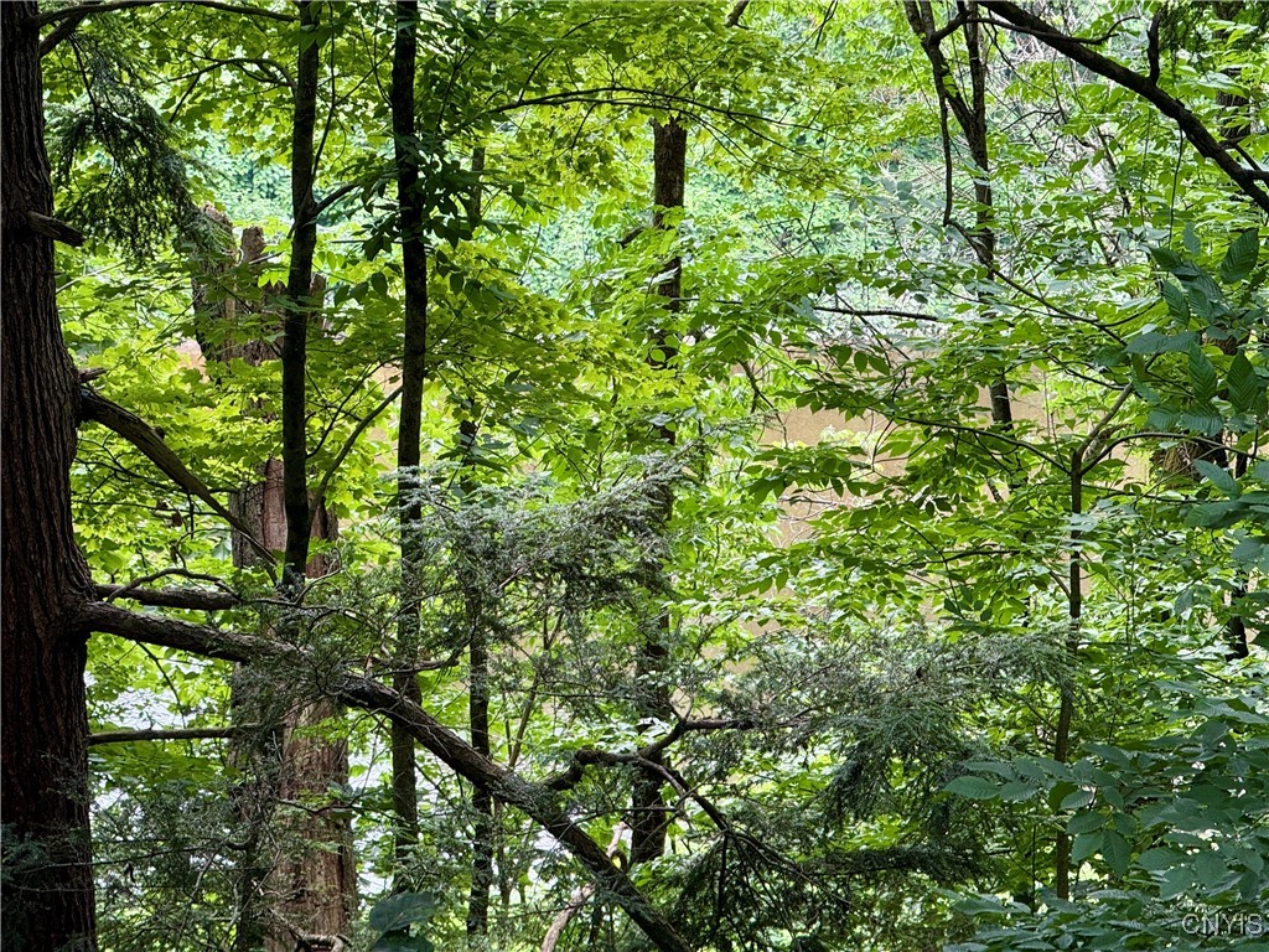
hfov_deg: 16.4
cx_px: 634
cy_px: 476
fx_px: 4399
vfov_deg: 12.3
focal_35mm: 120
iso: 100
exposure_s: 1/99
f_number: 2.8
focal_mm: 15.66
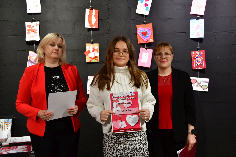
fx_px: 334
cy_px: 78
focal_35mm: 51
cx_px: 118
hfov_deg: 38.9
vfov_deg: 26.5
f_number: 4.2
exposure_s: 1/80
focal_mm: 34
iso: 1250
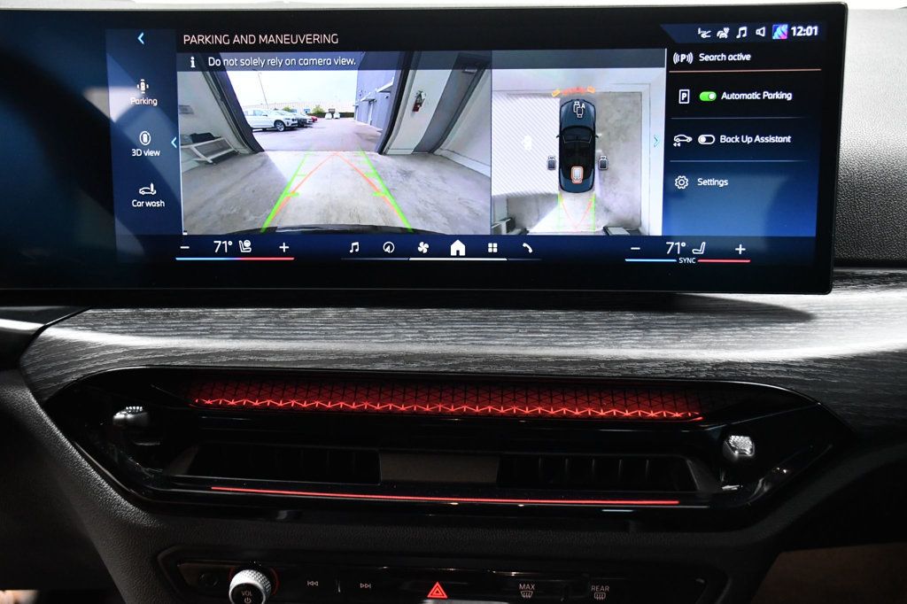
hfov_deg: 49.6
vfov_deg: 34.2
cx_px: 454
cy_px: 302
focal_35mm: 39
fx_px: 982
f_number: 4.5
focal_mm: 26
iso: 2500
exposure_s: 1/80
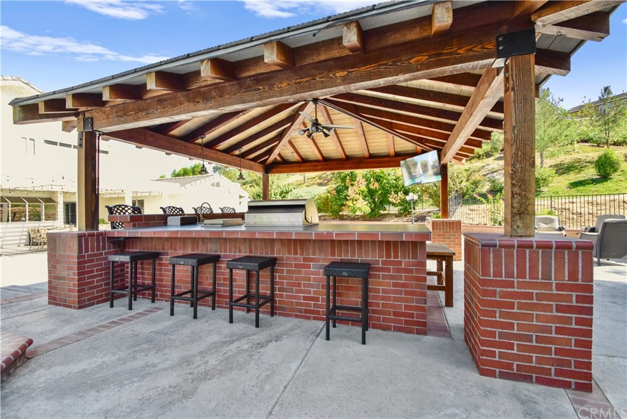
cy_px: 210
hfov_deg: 100.4
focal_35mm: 15
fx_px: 261
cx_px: 314
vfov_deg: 77.3
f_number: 8
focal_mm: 10
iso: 800
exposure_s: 1/400
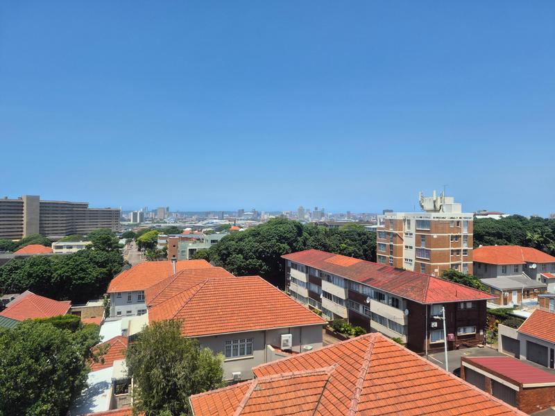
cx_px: 278
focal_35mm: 23
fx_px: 369
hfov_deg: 73.9
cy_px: 208
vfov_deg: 58.9
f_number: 1.8
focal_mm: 5.4
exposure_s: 1/1908
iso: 25
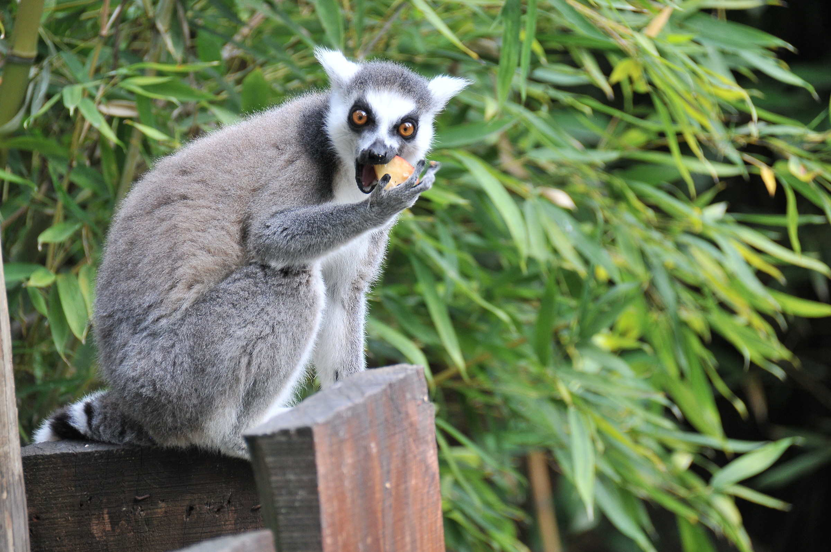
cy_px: 276
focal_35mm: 450
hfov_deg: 4.6
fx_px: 10375
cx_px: 416
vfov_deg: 3.0
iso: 400
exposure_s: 1/80
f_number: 5.6
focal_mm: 300
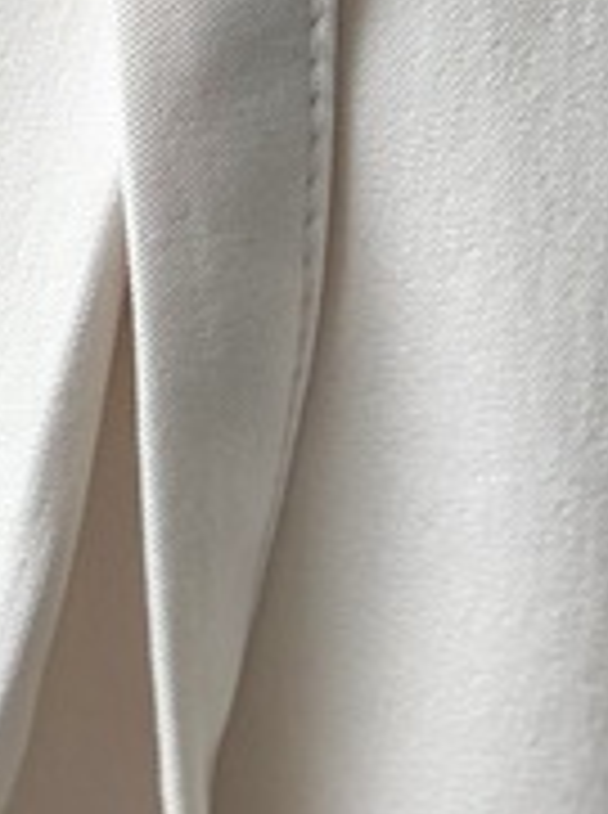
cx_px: -797
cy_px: -1250
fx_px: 3384
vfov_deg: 11.1
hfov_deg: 9.3
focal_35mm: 144
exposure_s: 1/133
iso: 32
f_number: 1.6
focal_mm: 5.96
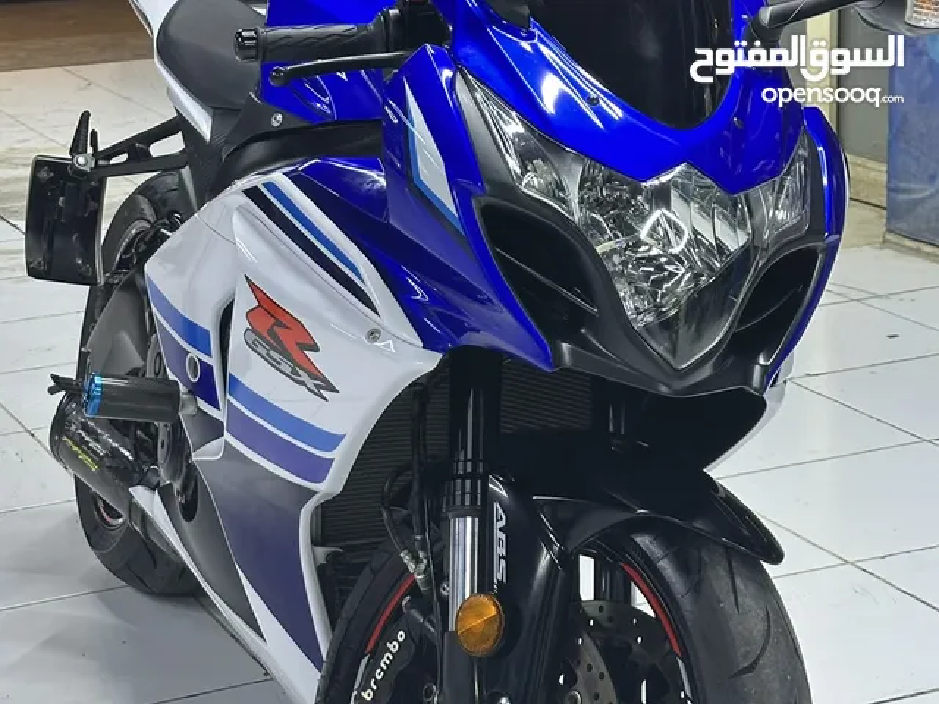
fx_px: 1302
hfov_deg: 39.7
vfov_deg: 30.3
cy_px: 352
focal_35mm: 48
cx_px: 470
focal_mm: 6.86
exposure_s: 1/50
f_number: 1.78
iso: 125
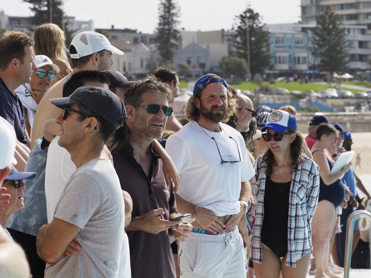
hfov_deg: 10.2
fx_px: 2079
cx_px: 186
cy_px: 139
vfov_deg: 7.7
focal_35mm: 194
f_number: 8
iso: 200
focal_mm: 97
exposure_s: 1/400
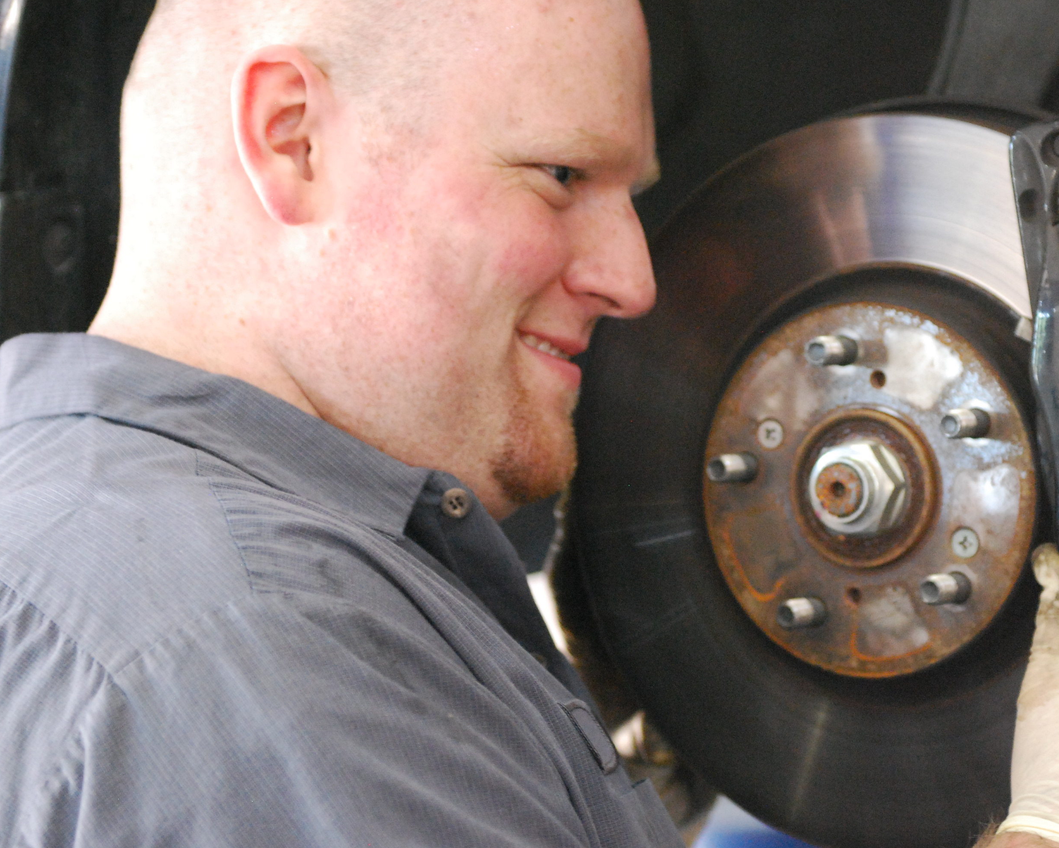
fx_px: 4169
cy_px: 323
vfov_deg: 11.6
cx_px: 683
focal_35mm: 133
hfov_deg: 14.5
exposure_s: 1/80
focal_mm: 60
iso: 1600
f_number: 2.8
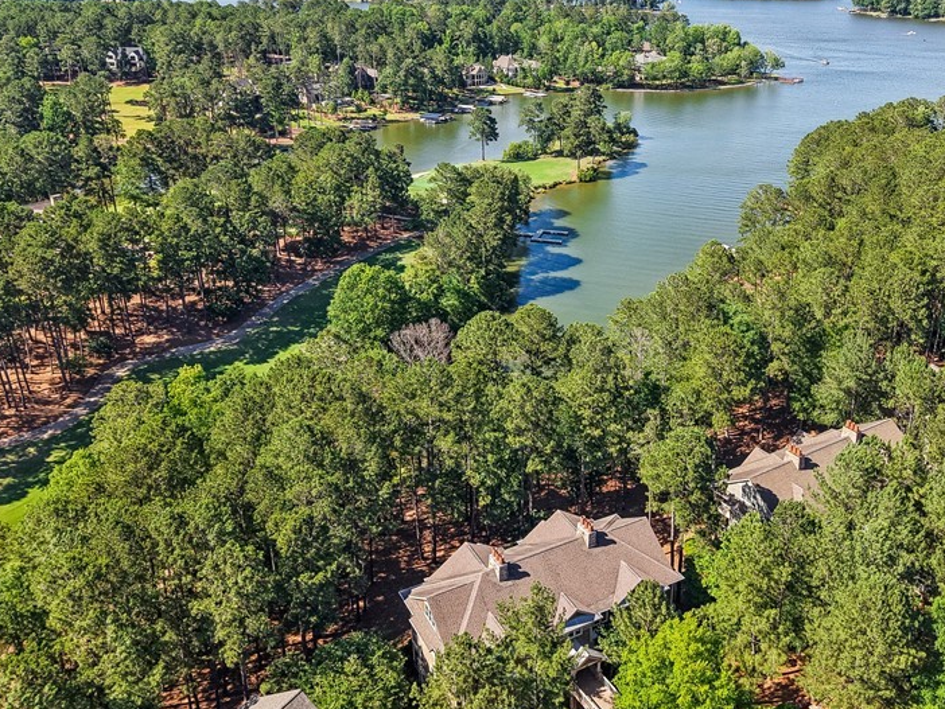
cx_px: 563
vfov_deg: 40.5
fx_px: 956
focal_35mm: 35
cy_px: 270
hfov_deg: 52.3
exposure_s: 1/3200
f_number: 1.8
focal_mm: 8.7
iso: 220
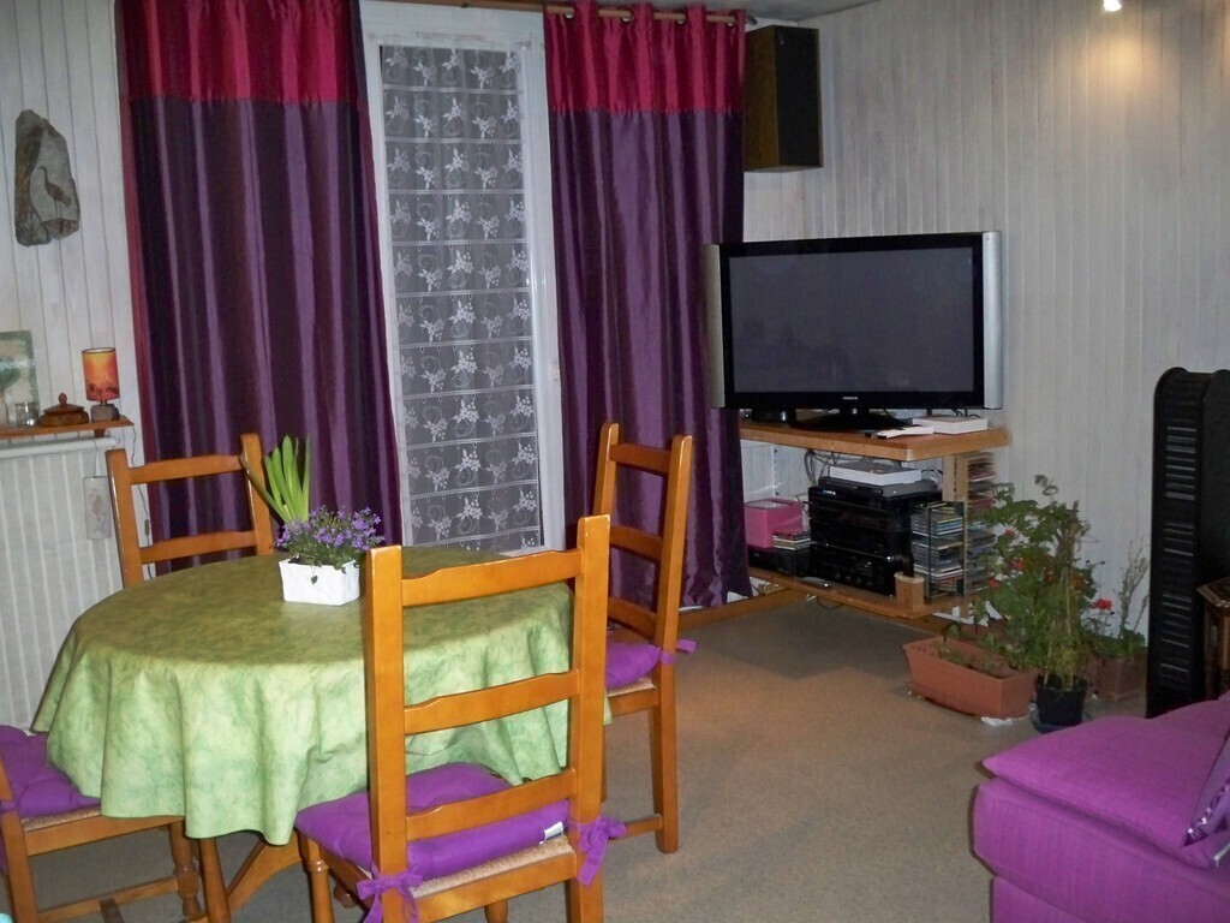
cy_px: 462
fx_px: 1244
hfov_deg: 52.6
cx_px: 615
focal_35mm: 35
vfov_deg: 40.7
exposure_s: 1/60
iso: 400
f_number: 3.1
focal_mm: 6.3
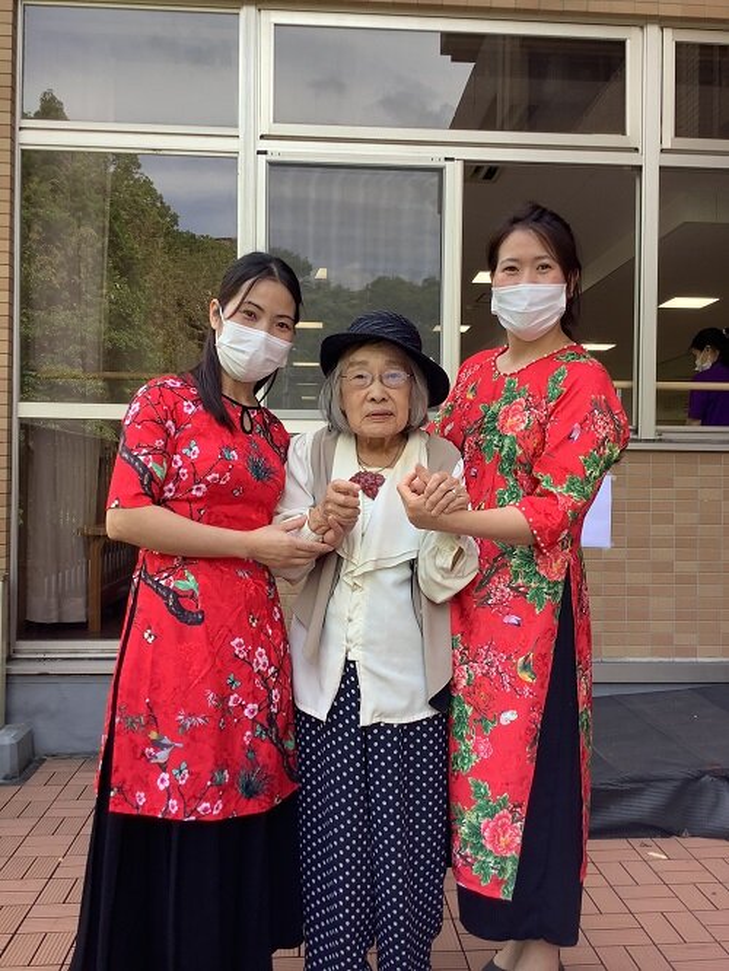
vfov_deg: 58.3
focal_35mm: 31
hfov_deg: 45.5
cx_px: 364
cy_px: 486
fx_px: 870
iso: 25
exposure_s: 1/120
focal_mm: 3.3
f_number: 2.4
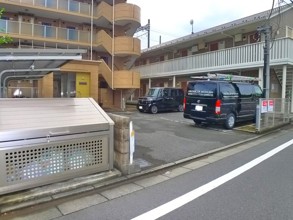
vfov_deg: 48.2
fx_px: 245
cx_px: 117
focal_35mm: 29
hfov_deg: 61.1
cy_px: 103
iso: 400
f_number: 2.8
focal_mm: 5.1
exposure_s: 1/320
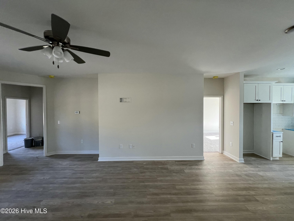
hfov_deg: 106.2
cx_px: 147
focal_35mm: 13
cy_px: 110
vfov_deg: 89.9
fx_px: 110
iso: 160
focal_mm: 1.57
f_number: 1.8
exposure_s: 1/99
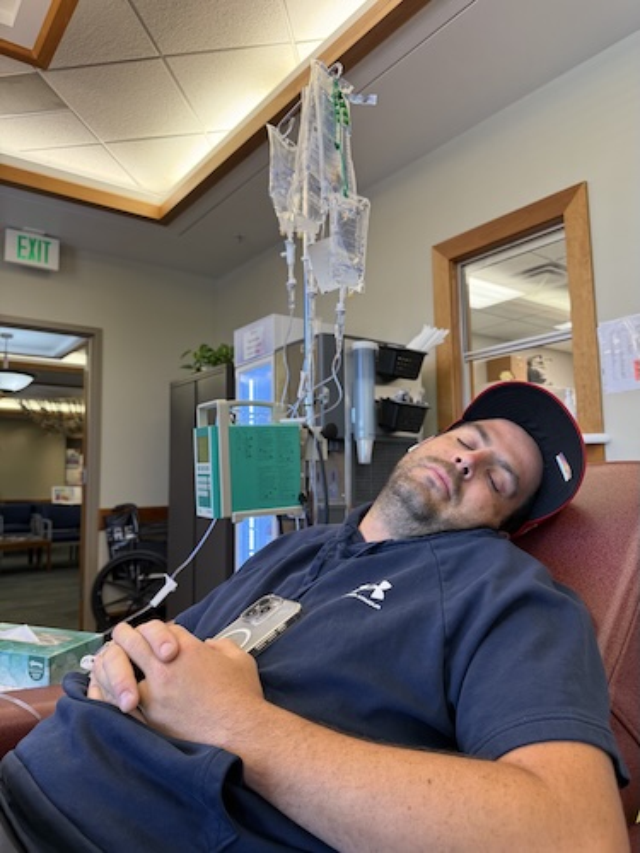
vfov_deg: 71.6
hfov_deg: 56.8
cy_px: 426
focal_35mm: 24
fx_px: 592
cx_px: 320
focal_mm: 6.76
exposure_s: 1/60
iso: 125
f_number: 1.78
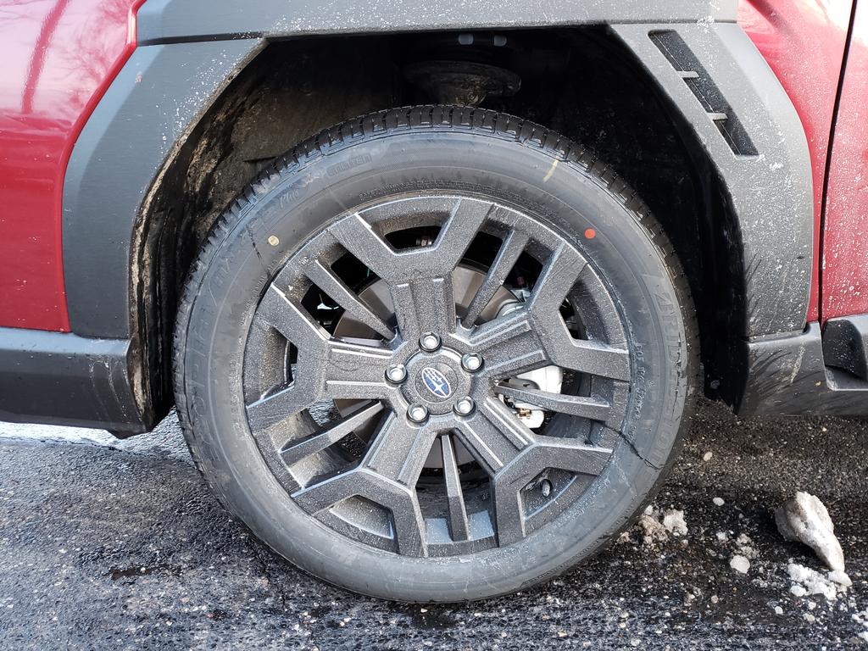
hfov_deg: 67.3
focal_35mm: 26
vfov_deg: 53.1
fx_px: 652
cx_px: 434
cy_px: 326
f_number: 1.5
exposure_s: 1/21
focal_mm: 4.3
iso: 250
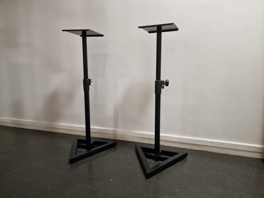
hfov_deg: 73.9
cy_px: 99
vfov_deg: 58.9
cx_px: 132
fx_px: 175
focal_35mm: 23
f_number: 1.8
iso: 64
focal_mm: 6.4
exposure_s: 1/100
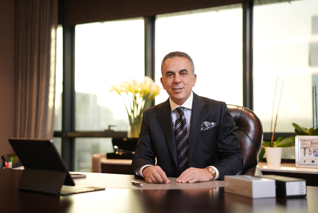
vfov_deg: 27.0
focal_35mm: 50
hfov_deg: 39.6
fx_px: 442
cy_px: 106
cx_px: 159
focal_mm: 50
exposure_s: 1/160
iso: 320
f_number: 1.4
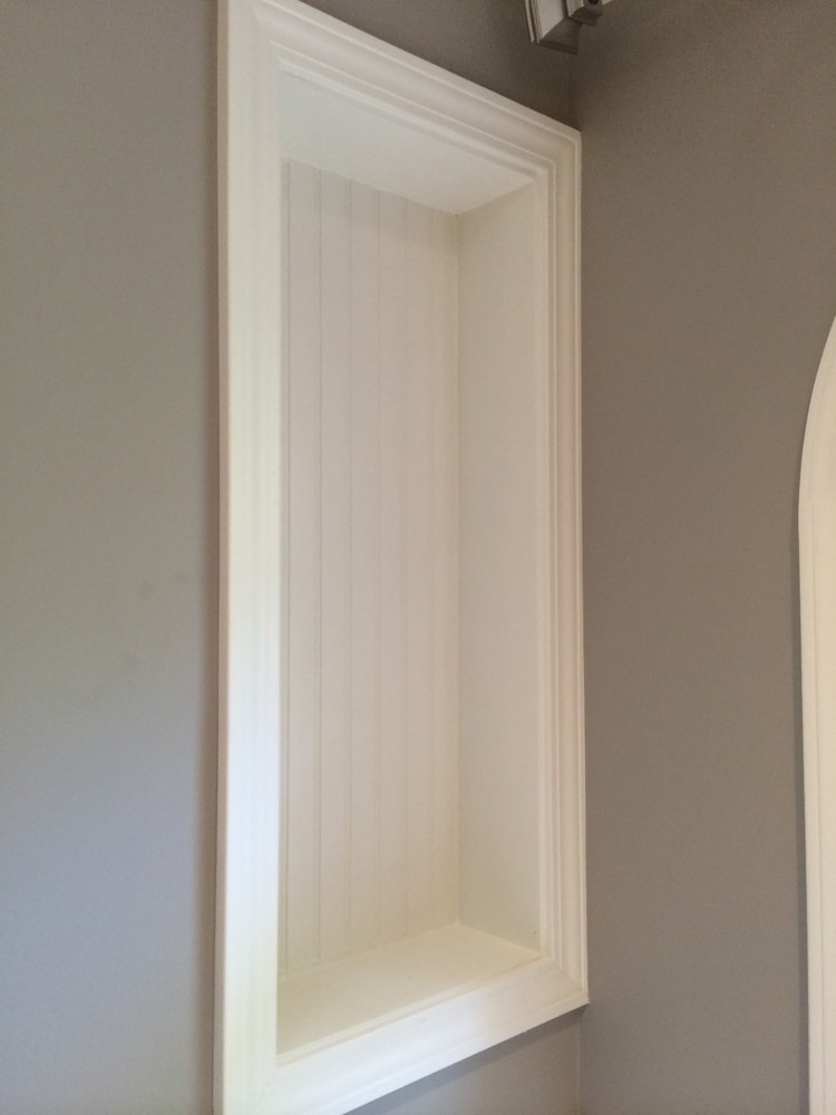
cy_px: 558
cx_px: 418
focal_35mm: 30
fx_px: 966
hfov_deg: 46.8
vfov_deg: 60.0
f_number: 2.2
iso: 64
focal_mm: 4.12
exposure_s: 1/30
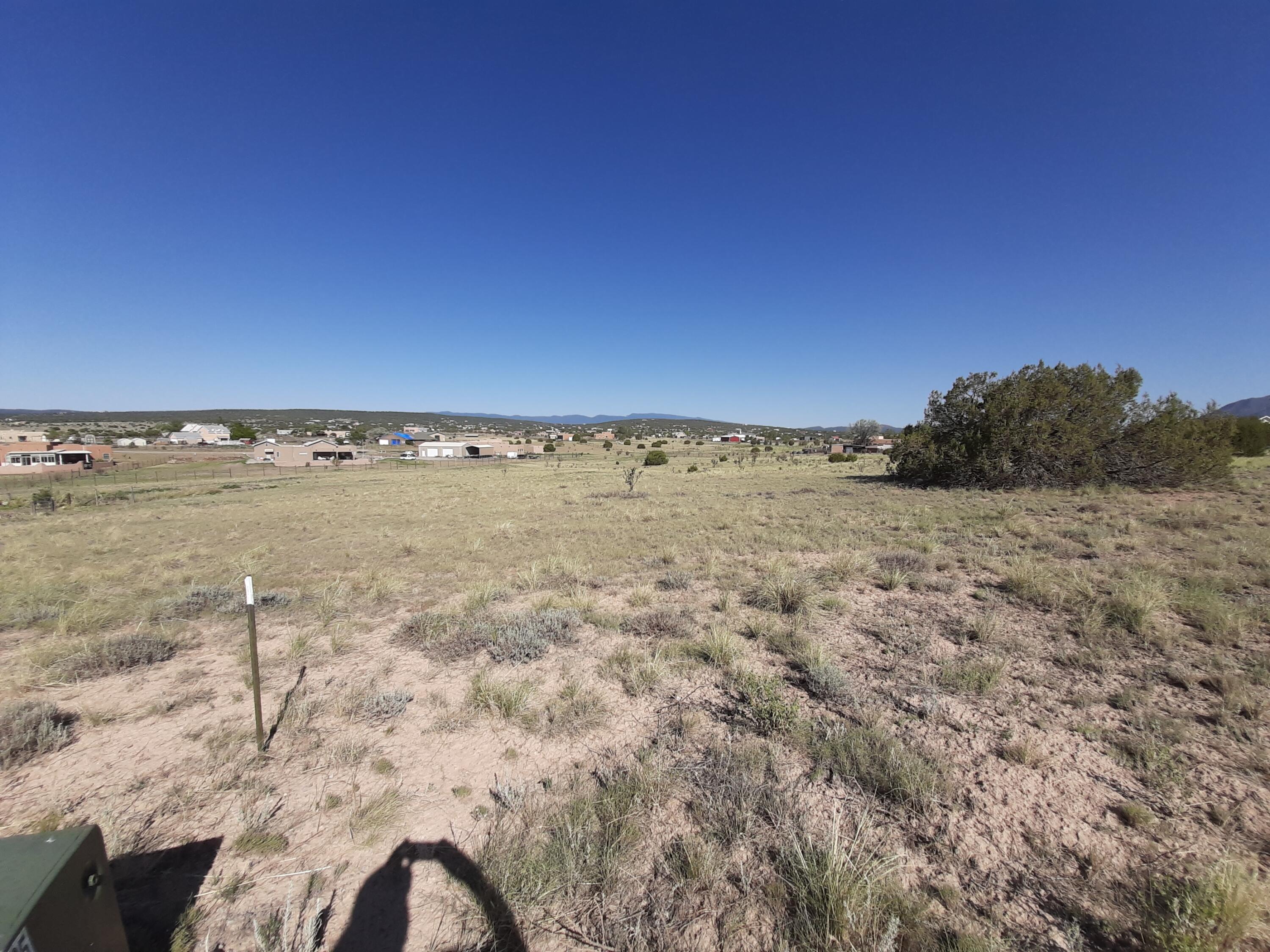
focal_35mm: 13
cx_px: 635
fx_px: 477
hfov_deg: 106.2
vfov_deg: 89.9
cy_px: 476
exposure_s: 1/1546
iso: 40
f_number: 2.2
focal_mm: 1.42
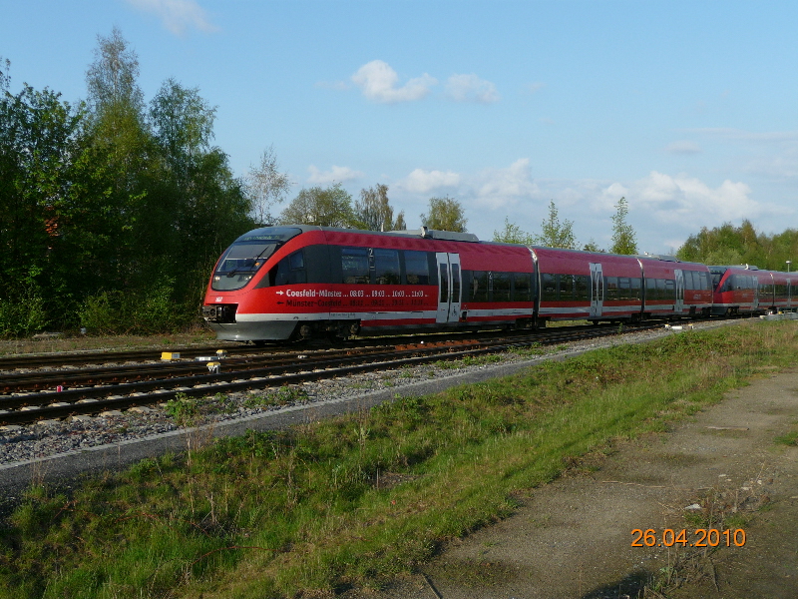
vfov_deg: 32.2
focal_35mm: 45
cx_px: 399
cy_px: 300
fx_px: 1037
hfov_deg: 42.1
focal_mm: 7.6
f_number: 4.1
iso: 100
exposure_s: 1/500
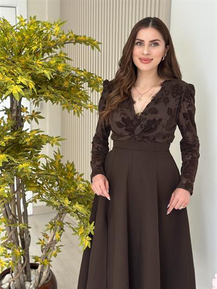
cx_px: 108
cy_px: 144
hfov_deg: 30.3
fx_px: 401
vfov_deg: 39.6
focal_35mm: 48
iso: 80
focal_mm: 6.86
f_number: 1.78
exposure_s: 1/229
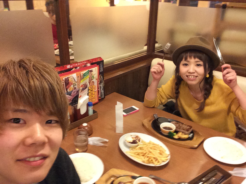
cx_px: 123
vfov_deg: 45.4
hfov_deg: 58.4
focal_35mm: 31
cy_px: 92
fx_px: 220
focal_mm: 2.15
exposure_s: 1/30
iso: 320
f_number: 2.4
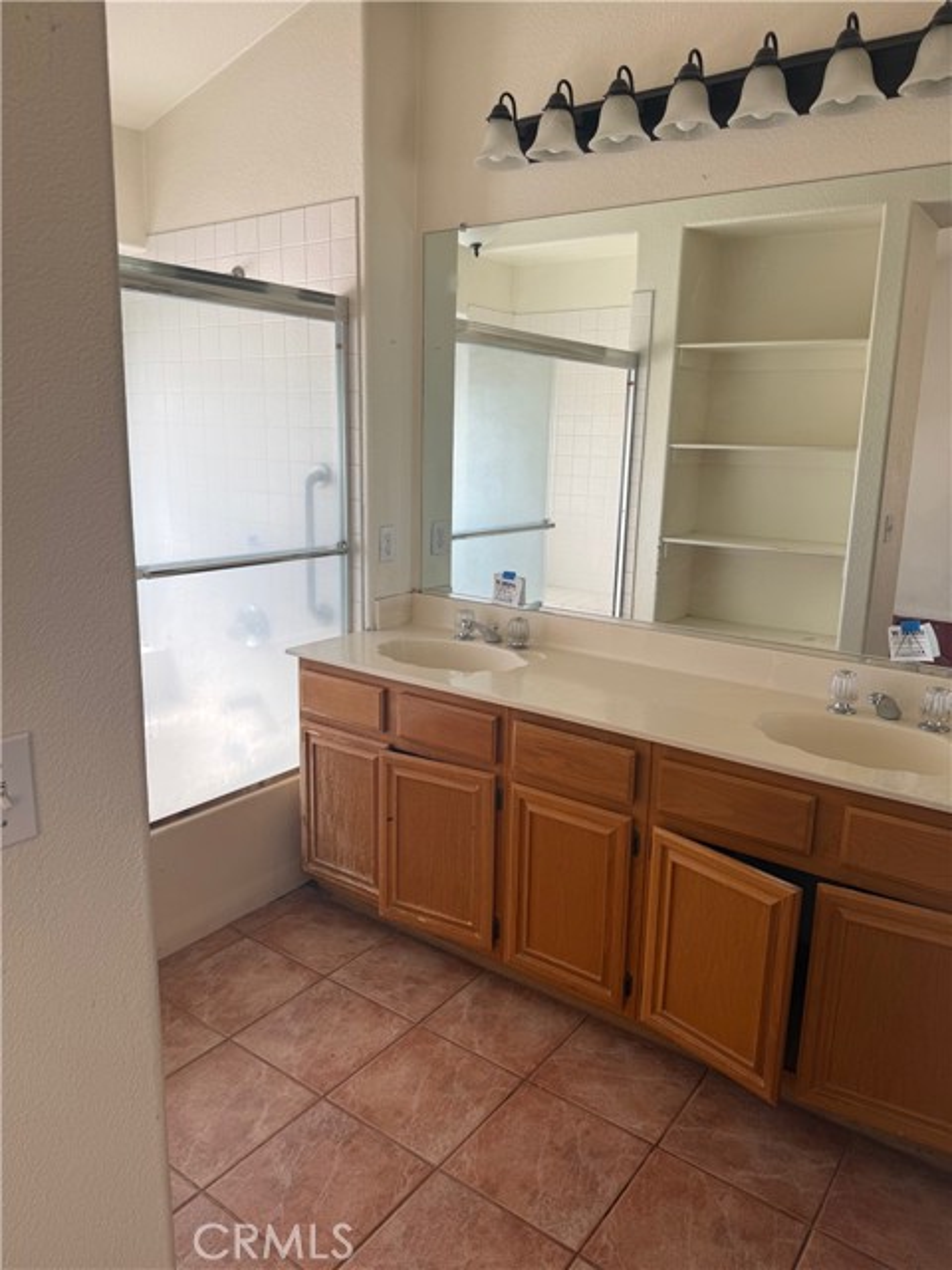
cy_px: 635
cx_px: 476
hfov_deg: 56.8
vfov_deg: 71.6
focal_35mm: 24
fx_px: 880
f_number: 1.78
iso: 64
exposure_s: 1/121
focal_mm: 6.76
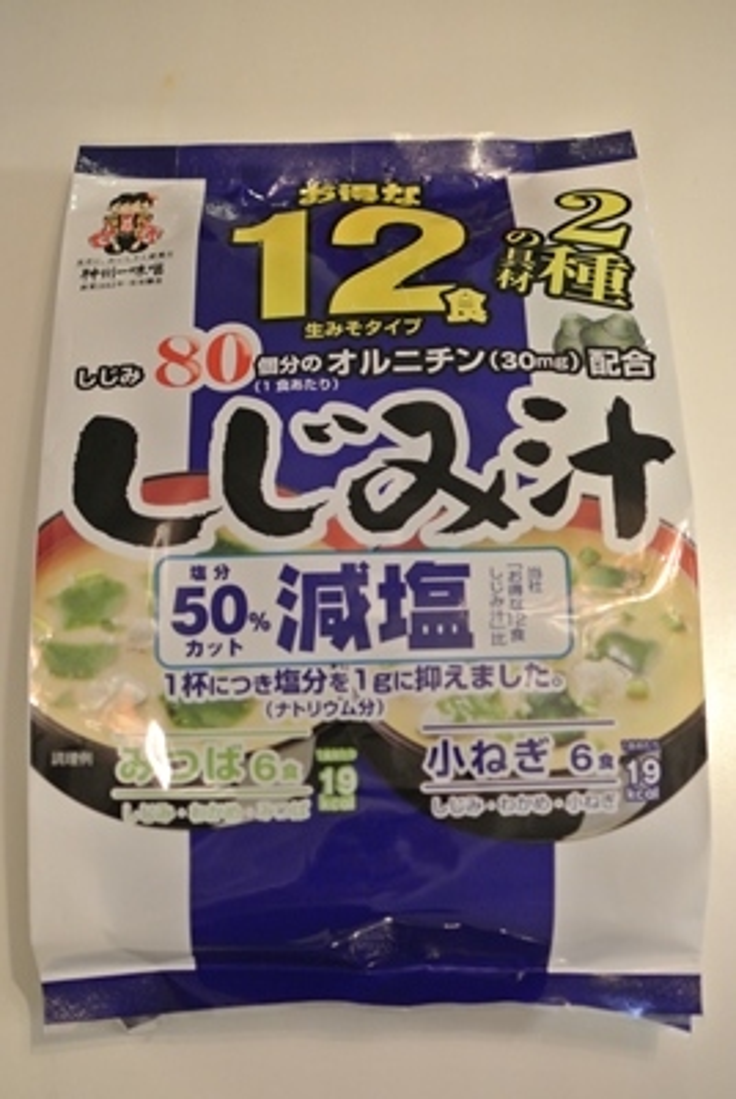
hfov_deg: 27.6
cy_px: 550
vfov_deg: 40.3
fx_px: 1497
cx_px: 368
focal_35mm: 49
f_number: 1.8
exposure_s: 1/100
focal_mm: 18.5
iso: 800
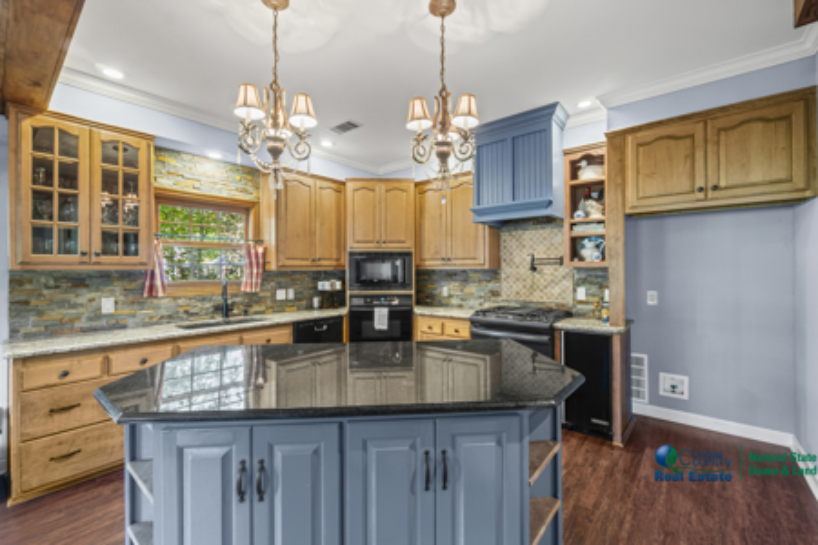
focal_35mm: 15
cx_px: 409
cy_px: 272
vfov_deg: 77.3
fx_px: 341
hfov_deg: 100.4
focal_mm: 10
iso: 250
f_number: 9
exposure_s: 3.2
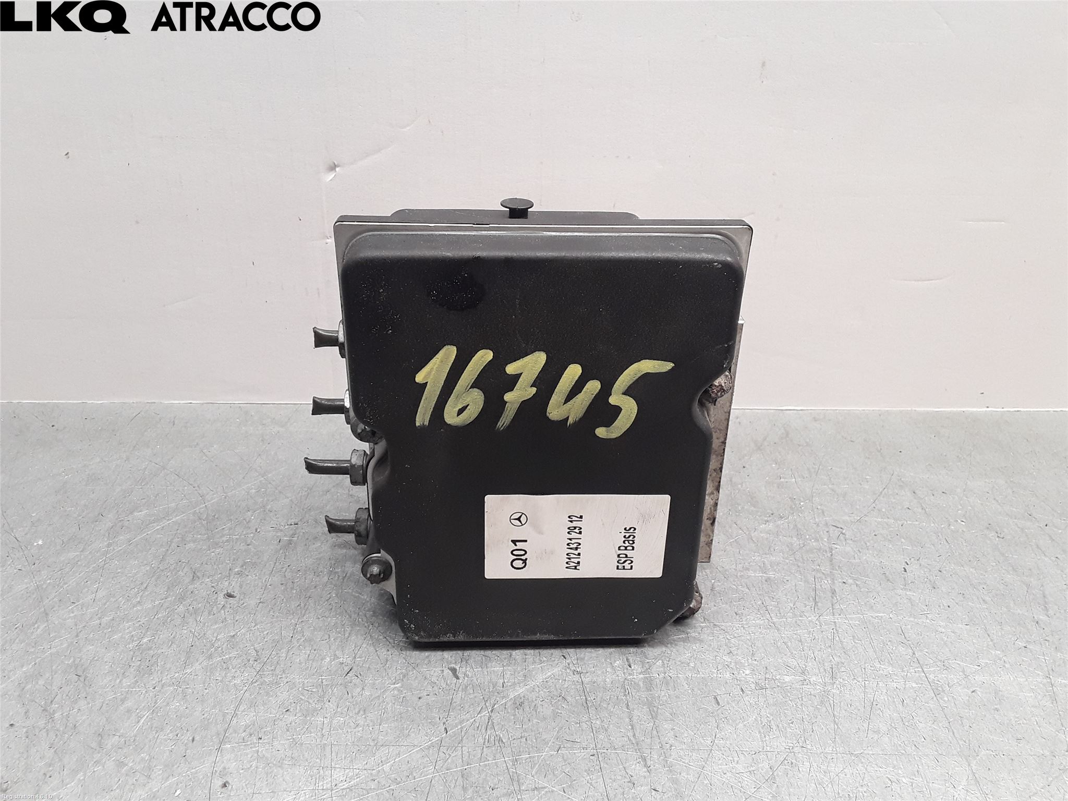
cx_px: 534
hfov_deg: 63.4
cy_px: 400
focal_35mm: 28
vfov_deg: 49.7
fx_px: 864
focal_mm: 2.91
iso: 64
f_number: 1.9
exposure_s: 1/50
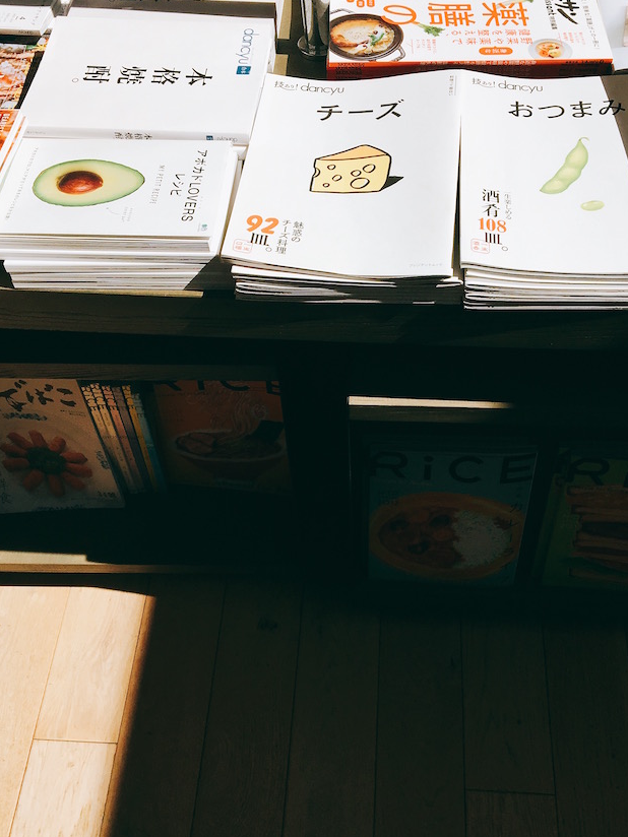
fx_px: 919
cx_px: 336
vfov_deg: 49.0
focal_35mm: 38
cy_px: 441
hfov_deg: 37.7
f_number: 2.2
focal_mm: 4.15
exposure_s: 1/1923
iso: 25
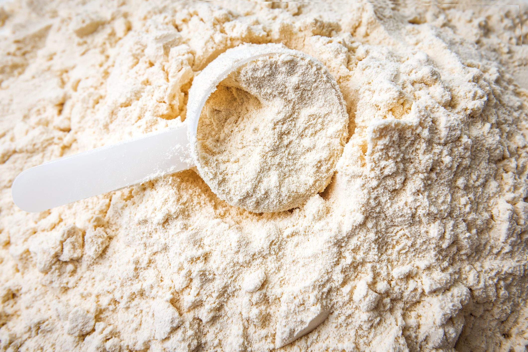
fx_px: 733
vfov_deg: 27.0
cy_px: 176
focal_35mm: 50
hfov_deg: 39.6
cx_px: 264
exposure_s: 1/30
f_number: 13
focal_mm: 50
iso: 200
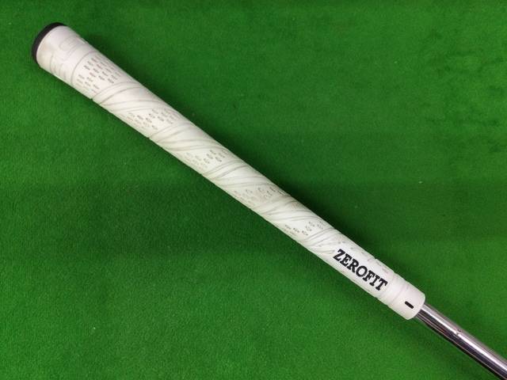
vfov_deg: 45.4
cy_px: 190
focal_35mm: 31
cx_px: 254
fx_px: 454
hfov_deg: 58.4
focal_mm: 3.3
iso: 64
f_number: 2.4
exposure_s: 1/30
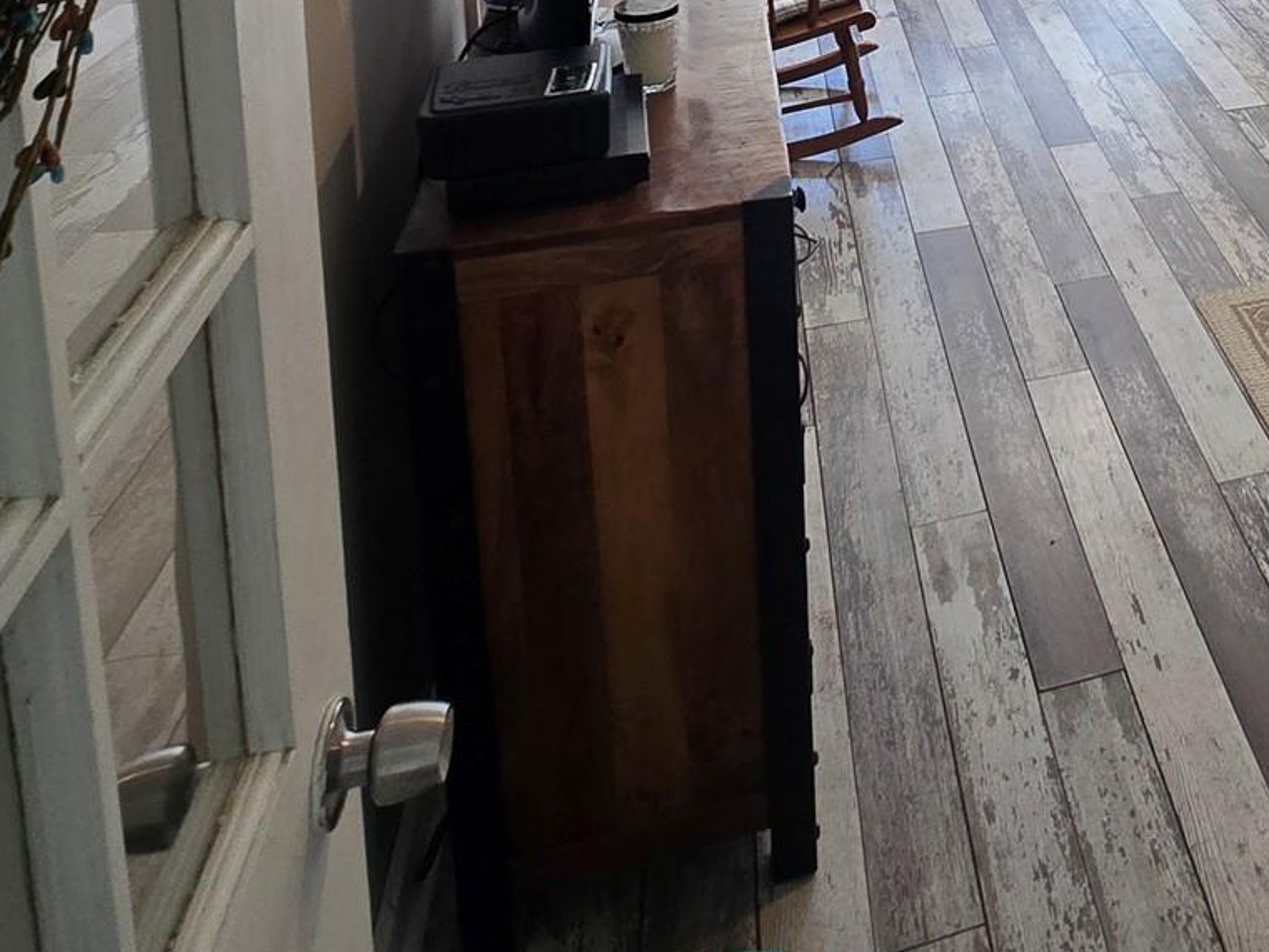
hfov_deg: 45.4
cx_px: 1237
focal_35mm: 35
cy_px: -225
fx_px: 1283
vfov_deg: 32.6
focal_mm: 2.2
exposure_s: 1/60
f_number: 2.2
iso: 125
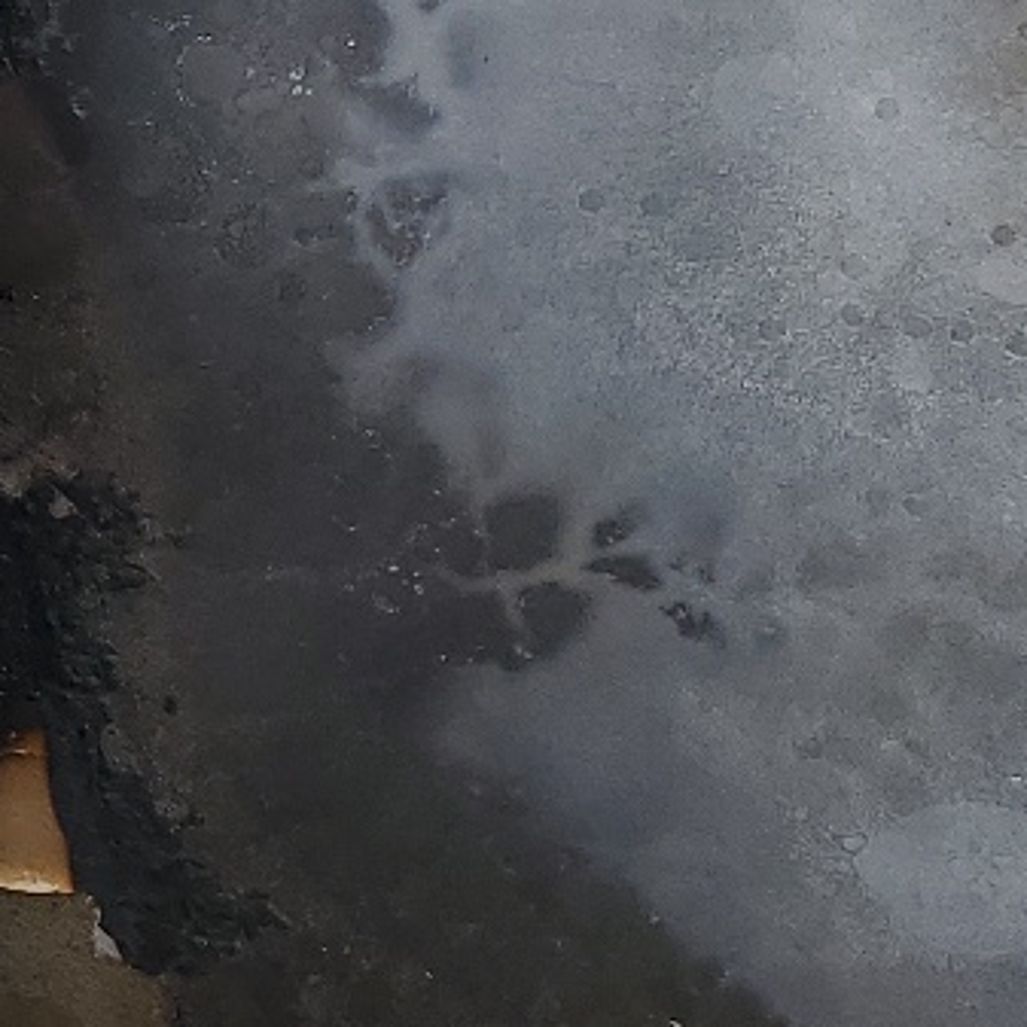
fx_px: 3659
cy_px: -85
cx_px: -1228
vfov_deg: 15.6
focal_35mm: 109
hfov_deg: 13.1
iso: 50
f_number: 1.5
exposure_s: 1/217
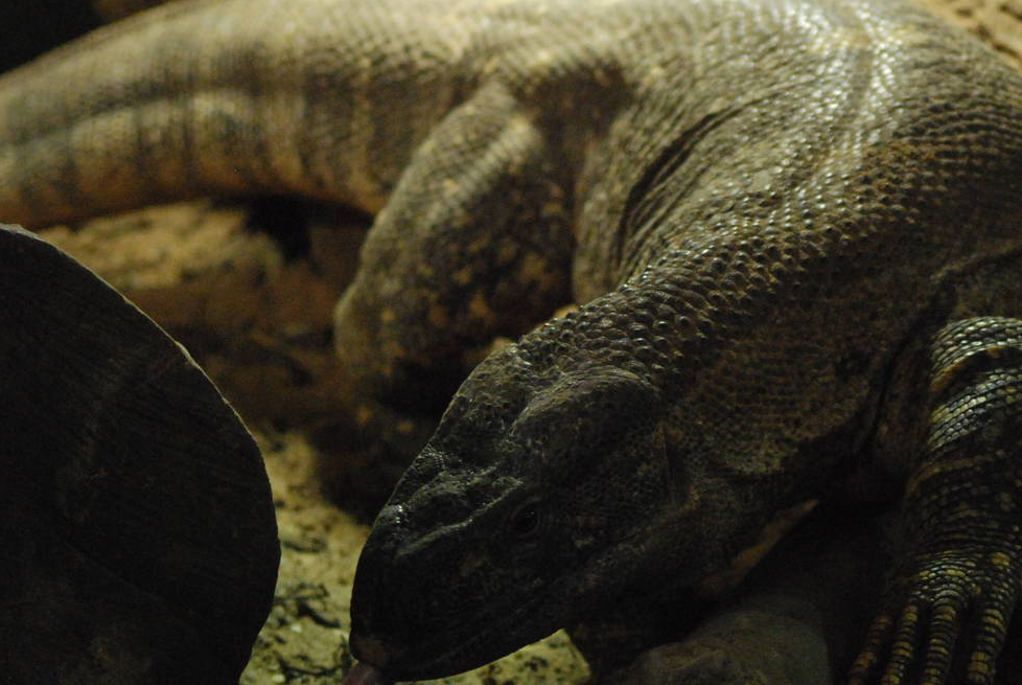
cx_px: 684
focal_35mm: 270
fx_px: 7675
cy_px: 417
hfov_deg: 7.6
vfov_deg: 5.1
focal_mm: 110
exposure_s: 1/160
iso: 1600
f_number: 4
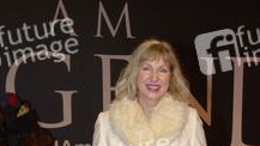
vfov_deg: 12.3
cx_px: 149
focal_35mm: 93
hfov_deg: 22.9
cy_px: 226
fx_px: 641
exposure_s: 1/125
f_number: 7.1
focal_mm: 32
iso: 500
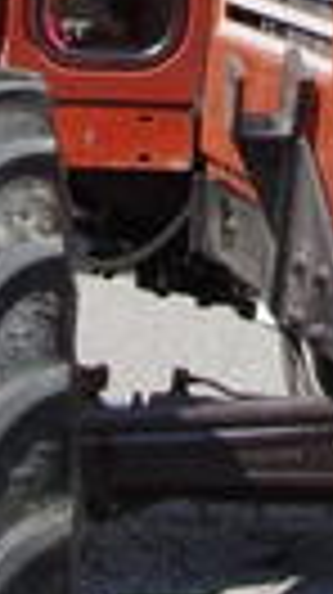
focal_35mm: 273
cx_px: 378
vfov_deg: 7.7
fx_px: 4296
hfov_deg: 4.4
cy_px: -472
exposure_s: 1/320
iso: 640
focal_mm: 31
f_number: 11
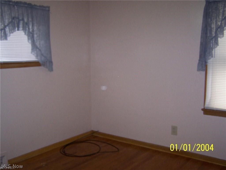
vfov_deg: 37.7
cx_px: 113
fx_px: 248
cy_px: 85
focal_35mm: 38
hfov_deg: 49.0
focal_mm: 6.3
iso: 140
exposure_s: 1/60
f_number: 2.8
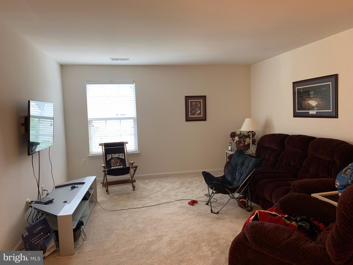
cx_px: 176
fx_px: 265
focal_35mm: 26
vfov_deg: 53.1
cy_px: 132
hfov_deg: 67.3
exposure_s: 1/60
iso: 160
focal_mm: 4.25
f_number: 1.8
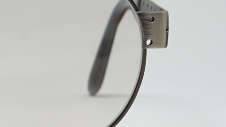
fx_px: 1630
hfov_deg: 7.8
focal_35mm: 272
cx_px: -90
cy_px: 28
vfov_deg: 4.5
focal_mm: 50
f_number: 11
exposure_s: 1/2
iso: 100
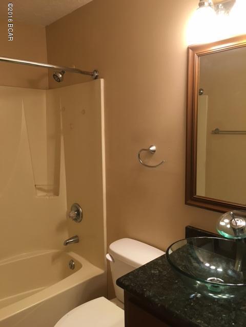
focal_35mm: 29
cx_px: 123
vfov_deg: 61.7
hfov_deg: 48.2
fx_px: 275
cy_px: 164
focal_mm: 4.15
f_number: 2.2
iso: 80
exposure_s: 1/30
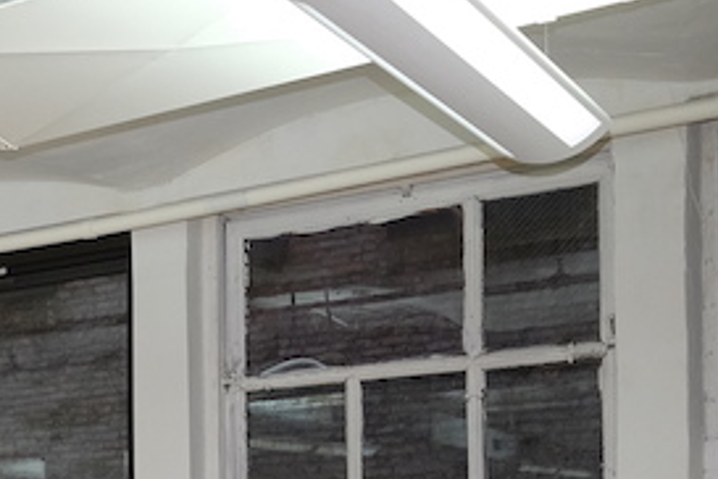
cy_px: 628
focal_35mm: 77
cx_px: -300
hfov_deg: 22.5
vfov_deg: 16.7
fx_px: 1536
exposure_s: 1/60
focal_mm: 14
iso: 640
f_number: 2.8
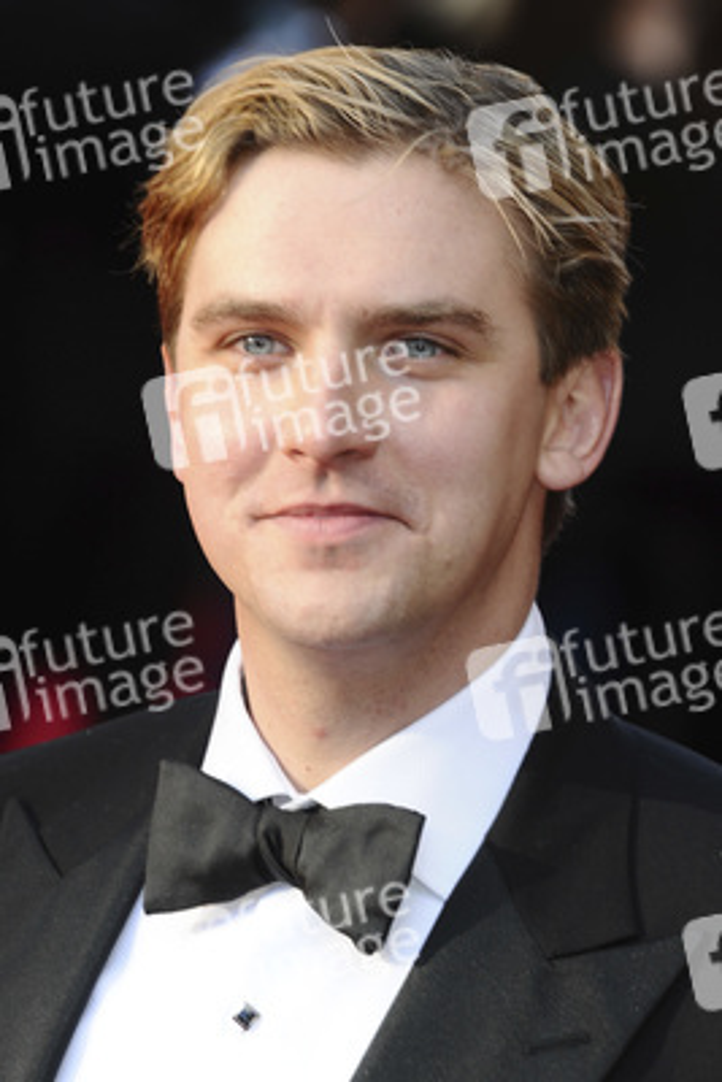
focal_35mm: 262
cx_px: 361
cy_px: 541
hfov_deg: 5.2
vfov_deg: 7.8
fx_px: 7889
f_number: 5.6
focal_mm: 175
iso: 320
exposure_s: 1/250
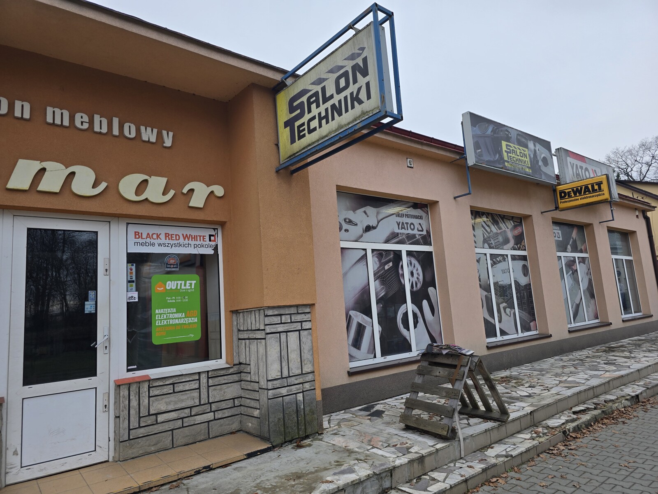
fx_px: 437
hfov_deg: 73.9
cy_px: 247
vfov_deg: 58.9
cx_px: 329
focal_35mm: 23
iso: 40
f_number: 1.7
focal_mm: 6.3
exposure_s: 1/180
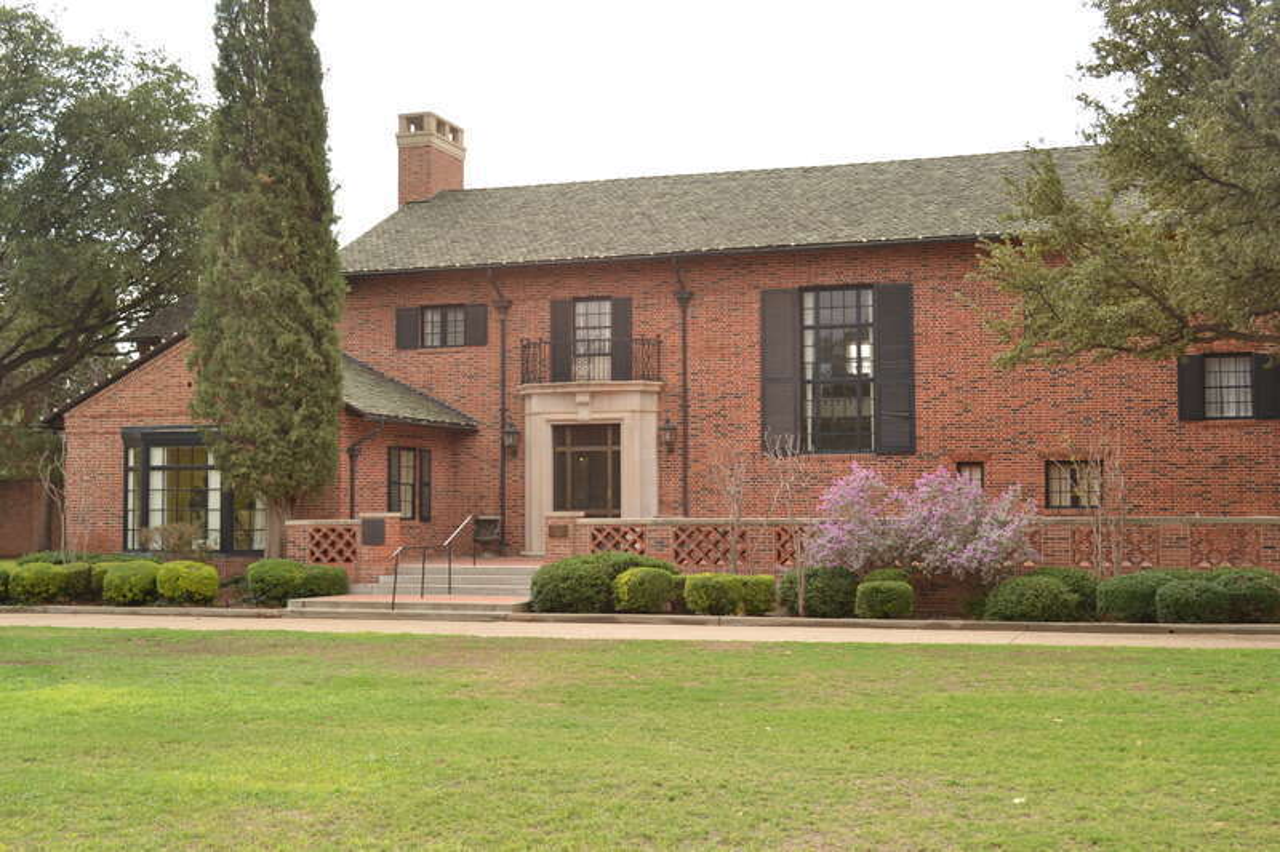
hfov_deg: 43.6
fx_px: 1600
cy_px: 426
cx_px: 640
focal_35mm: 45
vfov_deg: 29.9
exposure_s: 1/100
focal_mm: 30
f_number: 8
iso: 200
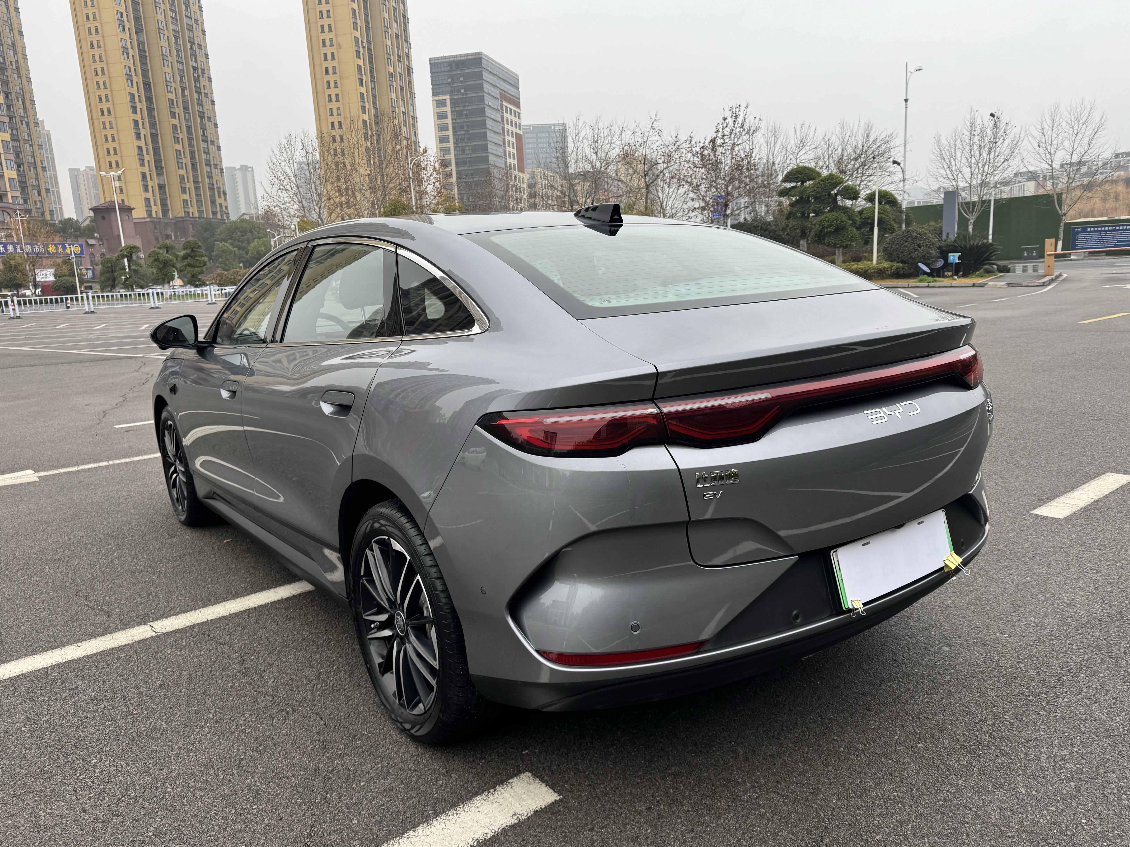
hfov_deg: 69.4
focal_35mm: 25
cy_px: 431
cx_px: 583
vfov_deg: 54.9
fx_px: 816
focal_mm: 6.76
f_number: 1.78
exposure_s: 1/553
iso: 80
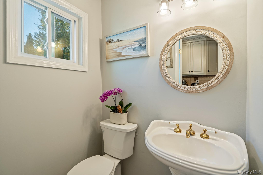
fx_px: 117
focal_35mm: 16
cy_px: 88
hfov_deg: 96.7
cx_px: 132
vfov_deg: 73.7
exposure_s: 1/10
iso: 160
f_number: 5.6
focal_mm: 16
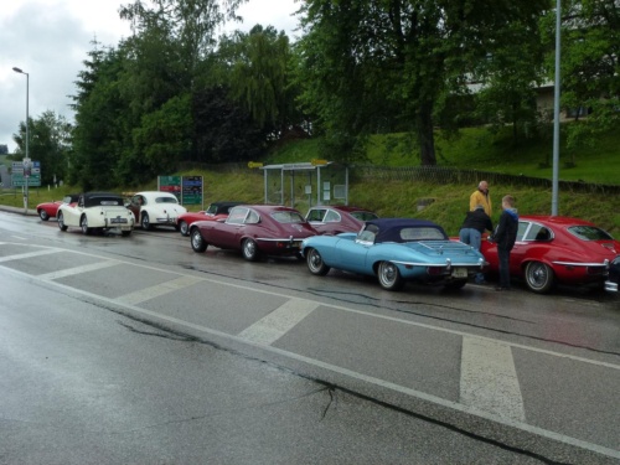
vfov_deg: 35.1
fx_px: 734
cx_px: 310
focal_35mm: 41
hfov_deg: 45.8
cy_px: 232
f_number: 3.9
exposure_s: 1/500
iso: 160
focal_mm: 7.4
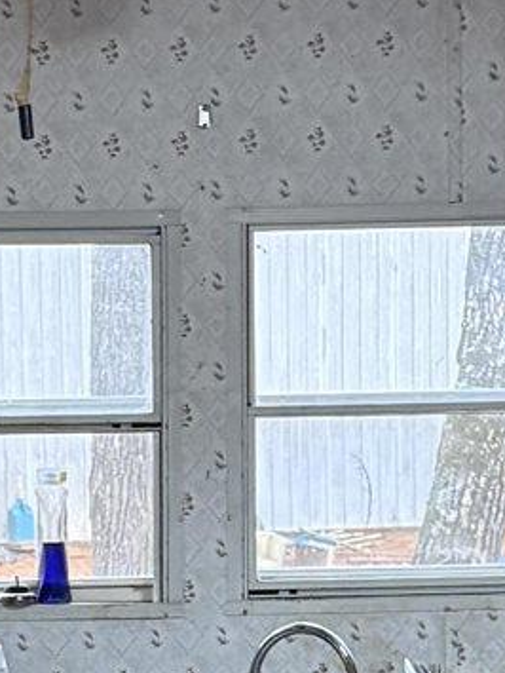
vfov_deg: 12.3
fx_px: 3031
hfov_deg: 9.5
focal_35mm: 156
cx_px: 65
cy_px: 831
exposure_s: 1/60
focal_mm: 6.76
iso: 320
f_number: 1.78
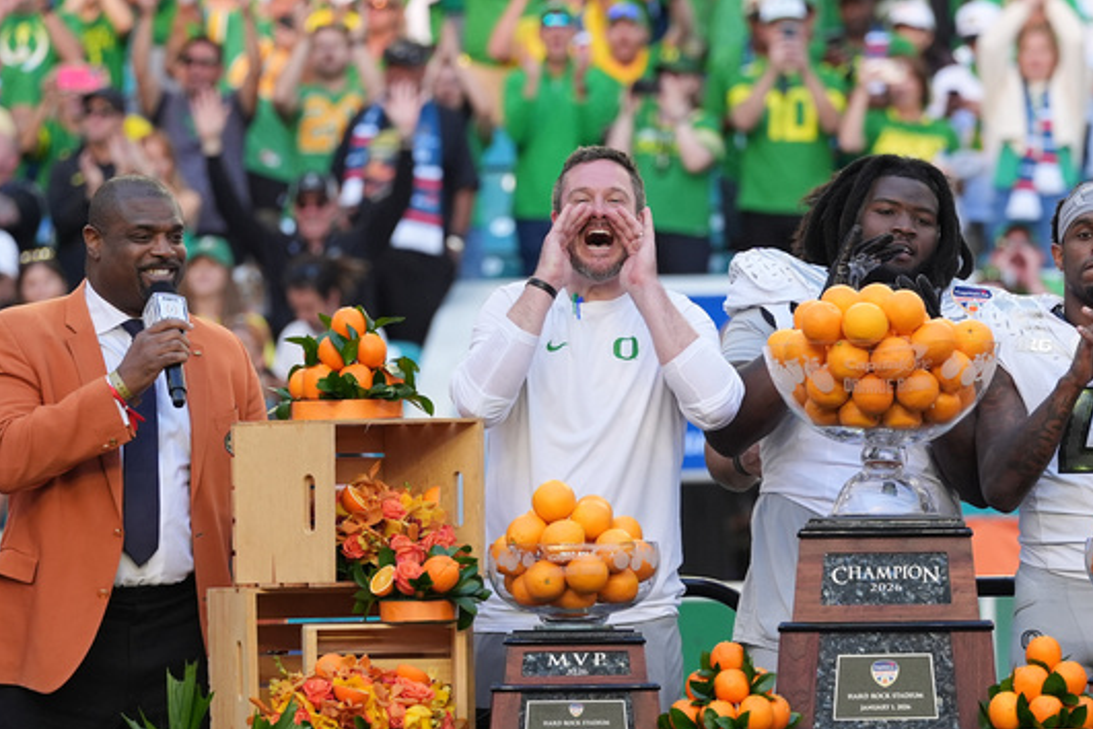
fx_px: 11718
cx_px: 984
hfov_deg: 5.3
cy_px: 588
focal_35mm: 386
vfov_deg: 3.6
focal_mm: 200
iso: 1000
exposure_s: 1/1600
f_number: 4
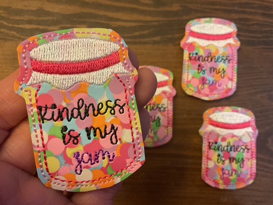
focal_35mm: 29
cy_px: 102
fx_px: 229
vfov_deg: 48.2
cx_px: 136
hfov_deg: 61.7
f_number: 1.8
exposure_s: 1/60
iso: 250
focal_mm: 3
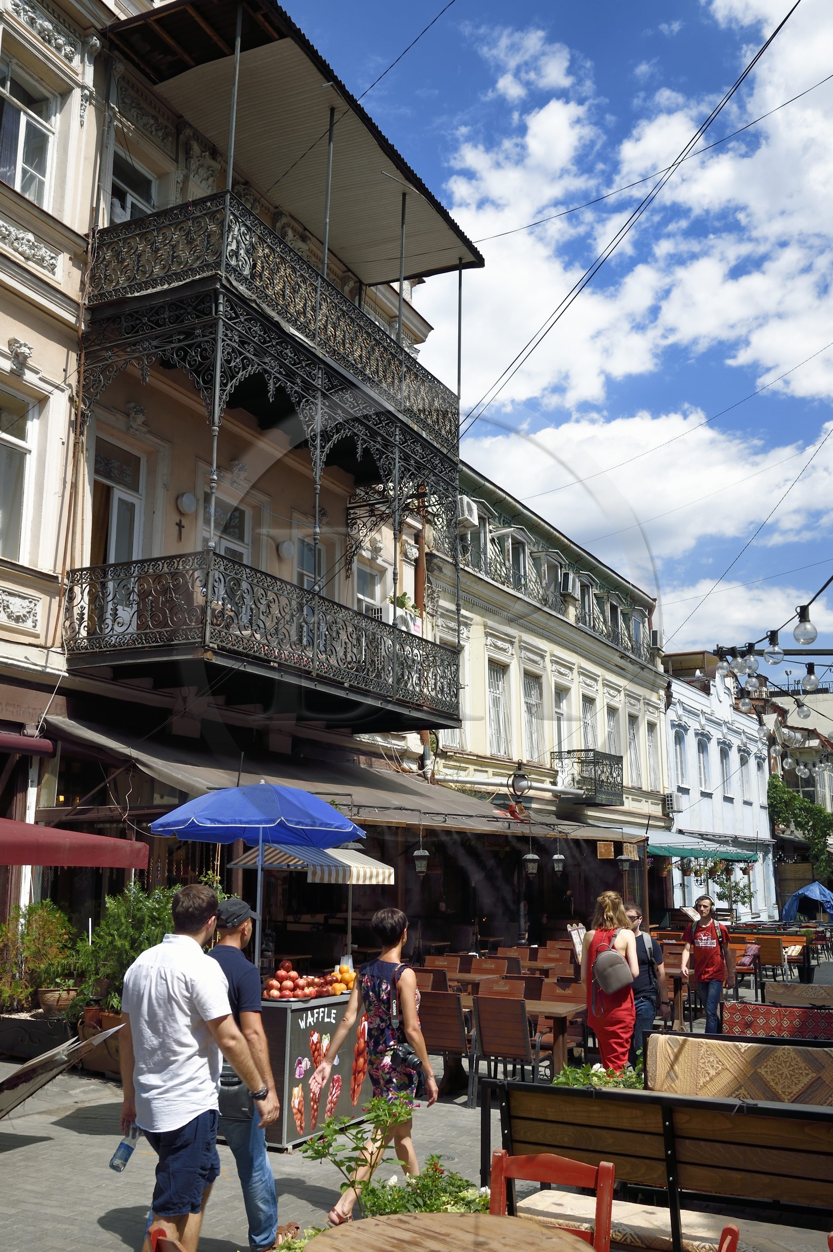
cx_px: 416
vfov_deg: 58.8
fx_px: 1112
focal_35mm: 32
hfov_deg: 41.1
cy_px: 626
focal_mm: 32
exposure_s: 1/250
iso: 200
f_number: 14
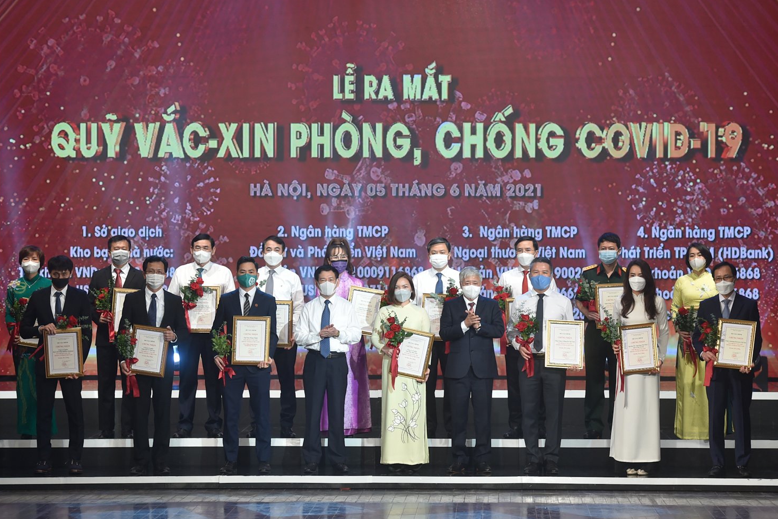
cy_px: 260
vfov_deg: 11.3
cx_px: 387
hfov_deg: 16.9
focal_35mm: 121
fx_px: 2615
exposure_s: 1/250
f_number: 3.2
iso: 800
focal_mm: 120
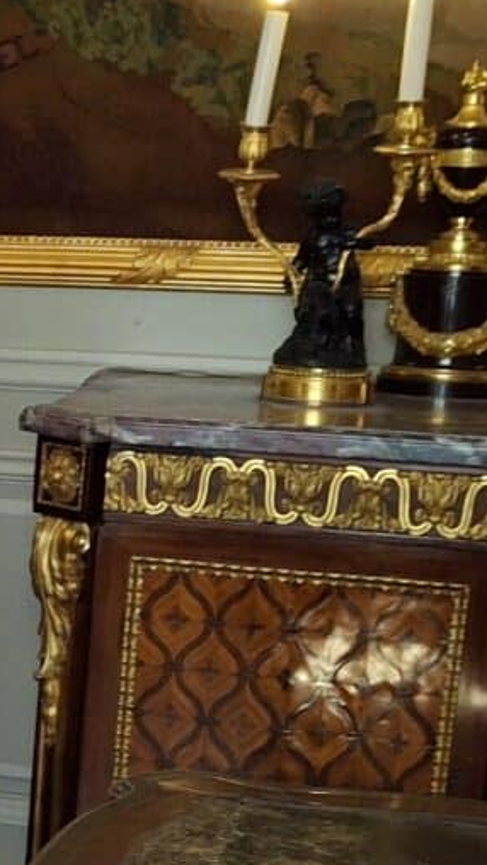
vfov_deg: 20.6
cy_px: 608
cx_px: -741
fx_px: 2363
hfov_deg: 10.1
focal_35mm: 103
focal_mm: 4.69
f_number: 1.8
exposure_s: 1/33
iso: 250
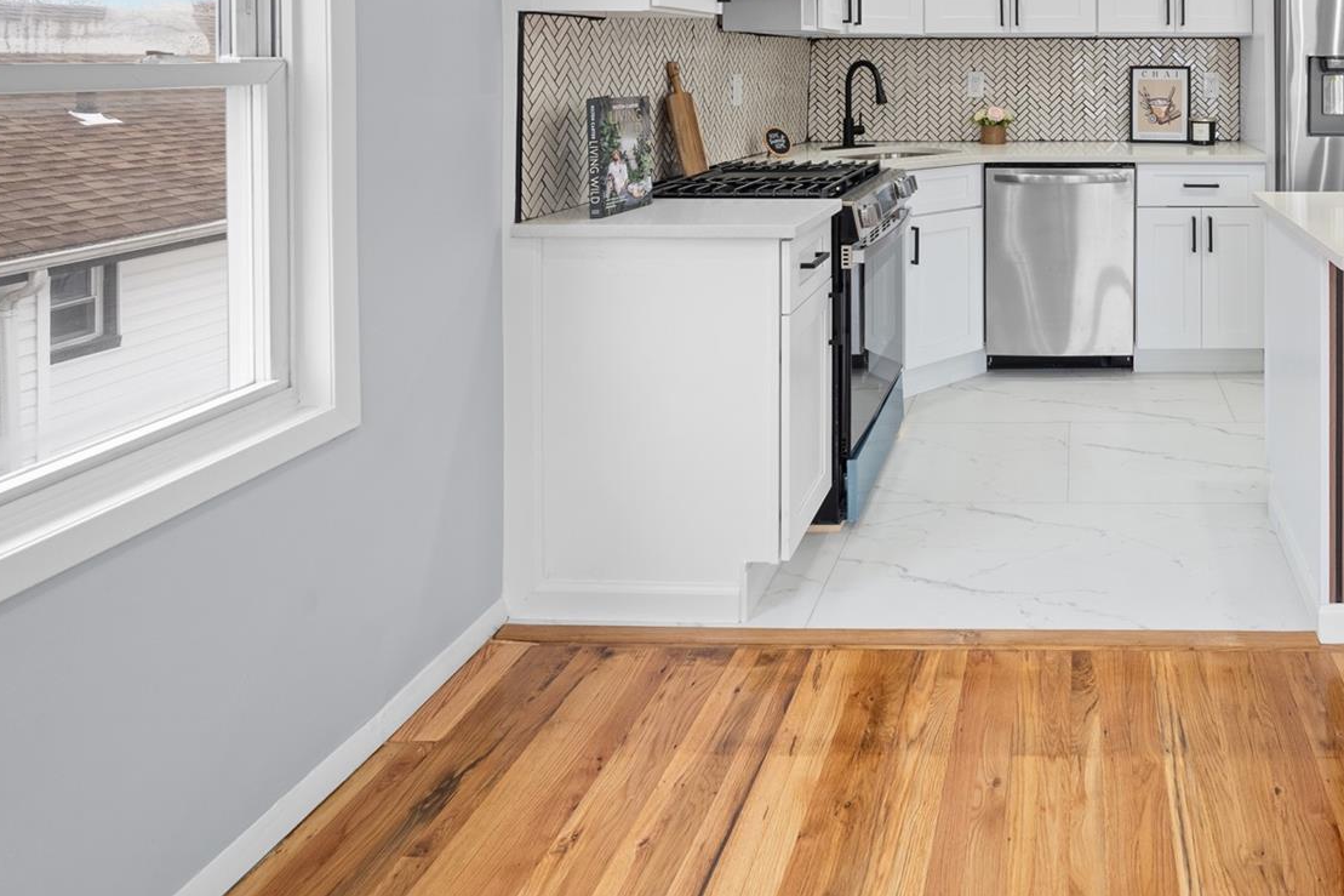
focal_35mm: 24
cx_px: 1073
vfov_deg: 47.3
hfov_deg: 67.0
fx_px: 896
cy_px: 76
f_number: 8
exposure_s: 1/8
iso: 250
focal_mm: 13
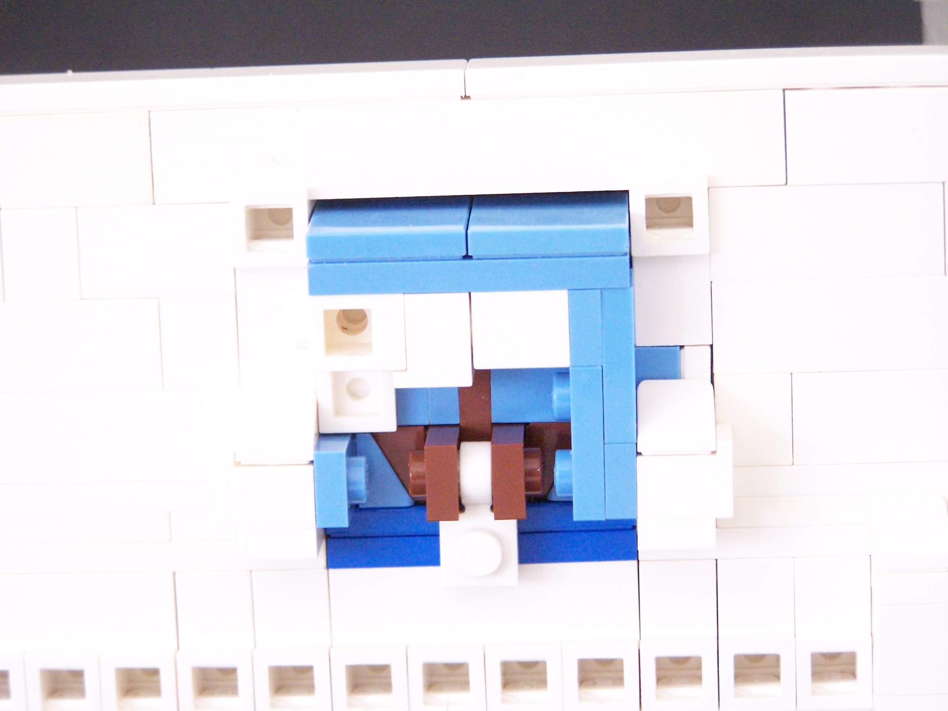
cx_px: 474
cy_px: 356
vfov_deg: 11.6
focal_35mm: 128
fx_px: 3505
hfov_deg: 15.4
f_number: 3.2
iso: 400
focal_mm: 21.2
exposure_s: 1/2
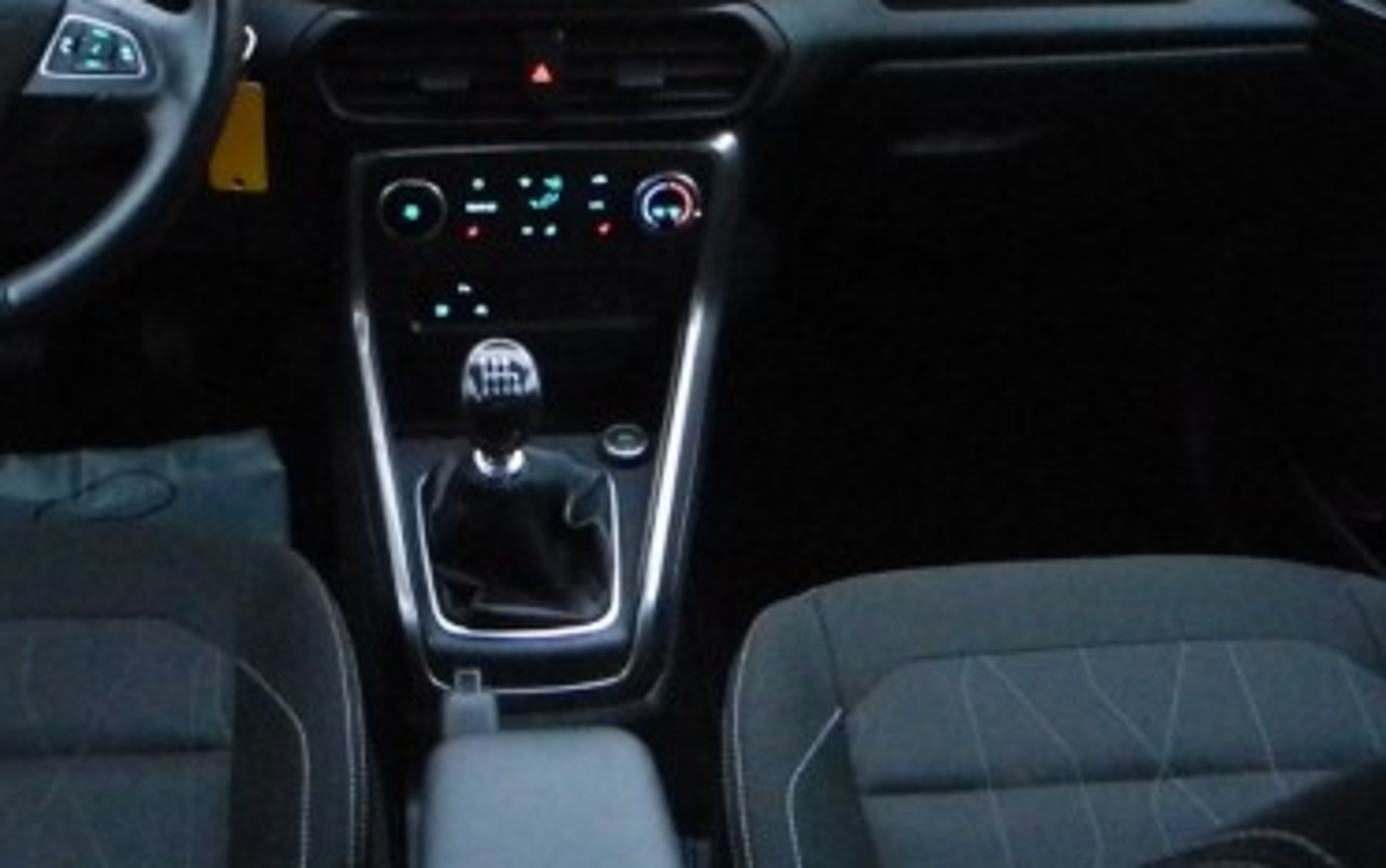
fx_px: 1928
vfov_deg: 25.2
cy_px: 257
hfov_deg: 39.4
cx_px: 559
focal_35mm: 51
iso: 3200
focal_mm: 6
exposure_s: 1/15
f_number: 2.8
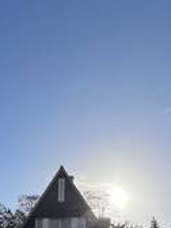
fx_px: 217
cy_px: 241
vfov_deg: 44.5
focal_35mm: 33
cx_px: 68
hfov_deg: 42.7
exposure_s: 1/3774
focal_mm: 1.57
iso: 32
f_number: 1.8
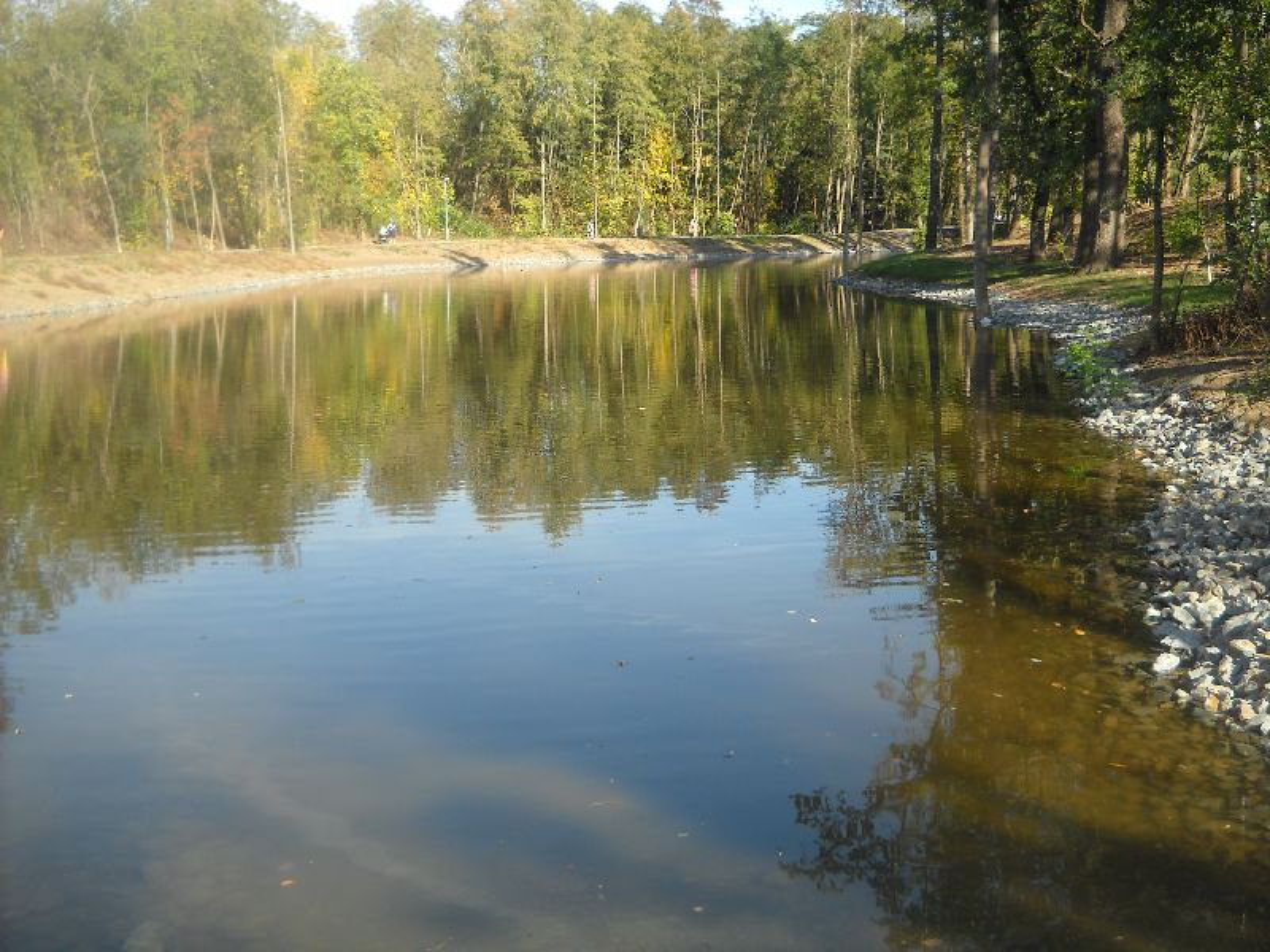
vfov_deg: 35.1
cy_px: 476
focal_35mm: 41
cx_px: 635
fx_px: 1504
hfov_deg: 45.8
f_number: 3.1
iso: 64
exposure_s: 1/353
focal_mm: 6.72
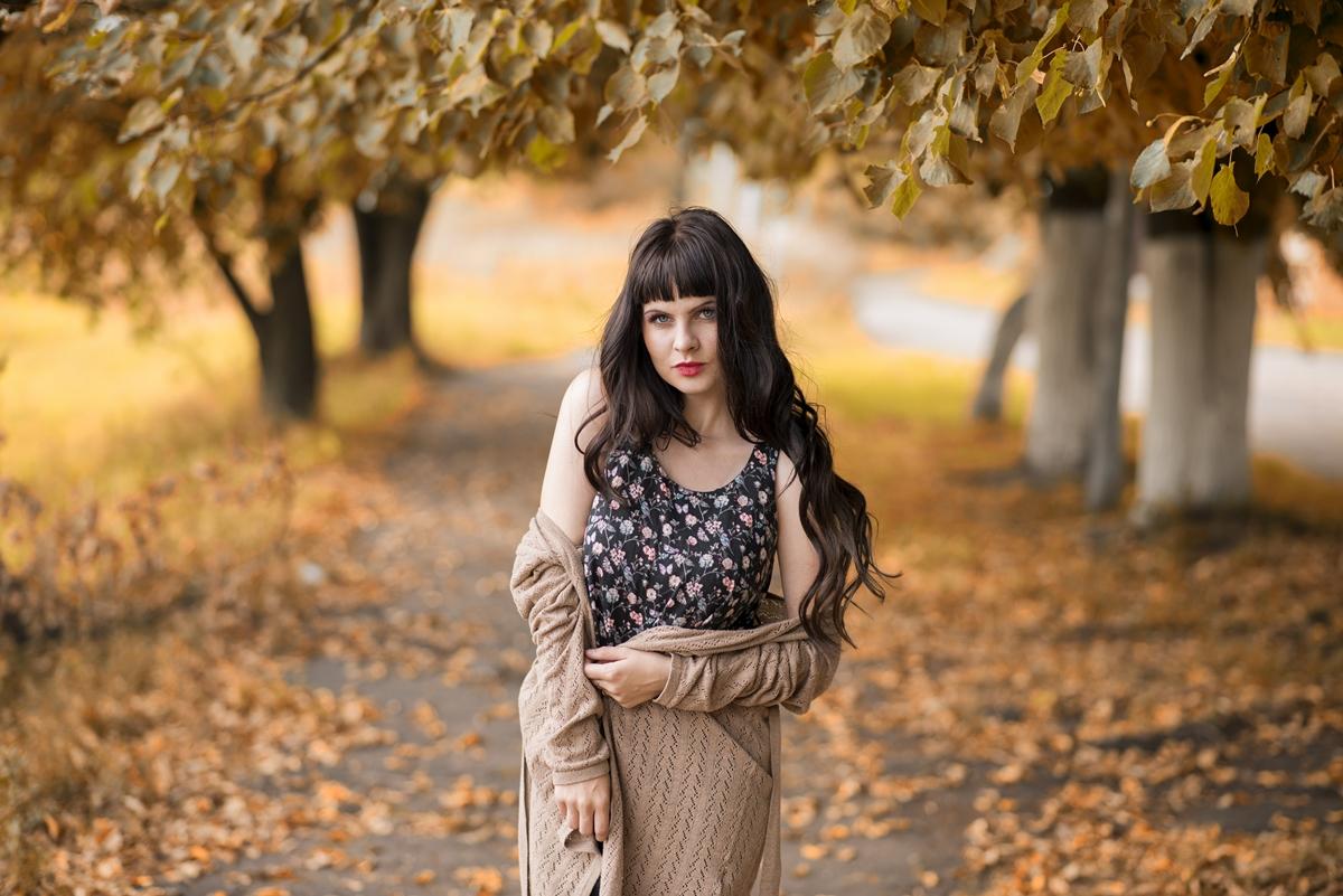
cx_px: 672
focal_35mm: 85
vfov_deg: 16.1
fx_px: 3172
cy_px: 448
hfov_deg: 23.9
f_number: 2.2
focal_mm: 85
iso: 100
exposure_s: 1/200
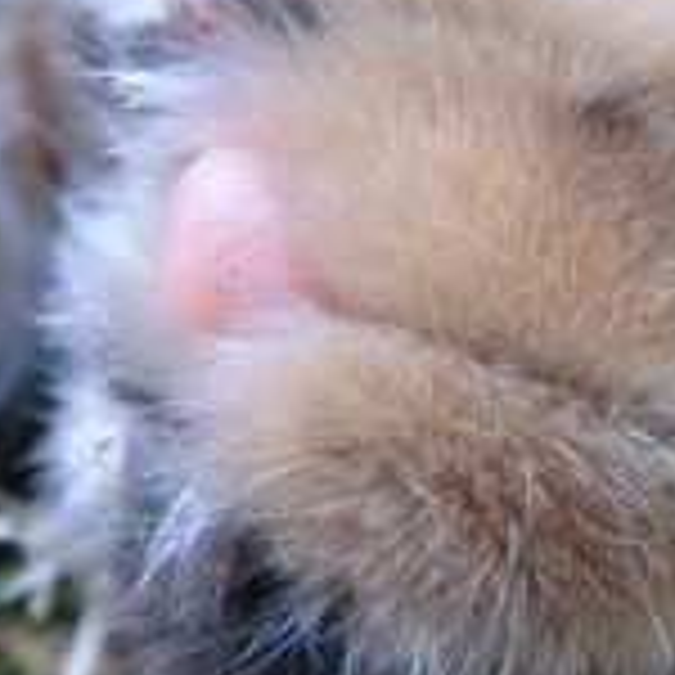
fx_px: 2250
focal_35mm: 102
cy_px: 43
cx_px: 603
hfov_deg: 16.8
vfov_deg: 16.8
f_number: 3
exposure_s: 1/100
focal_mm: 5
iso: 100
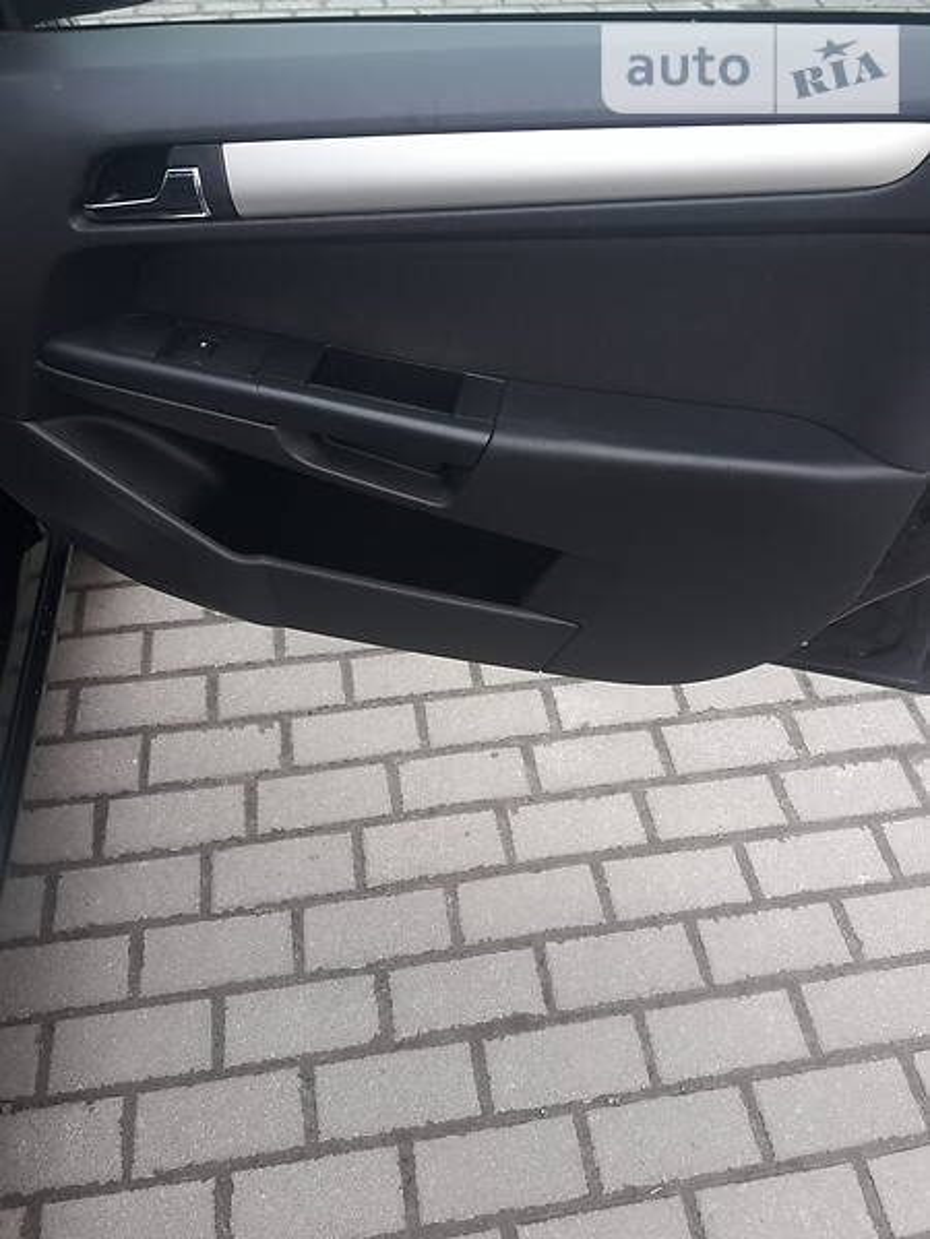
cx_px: 465
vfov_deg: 63.4
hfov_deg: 49.7
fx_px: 1003
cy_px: 620
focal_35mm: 28
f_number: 1.9
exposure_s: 1/178
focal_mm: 3.7
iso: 40
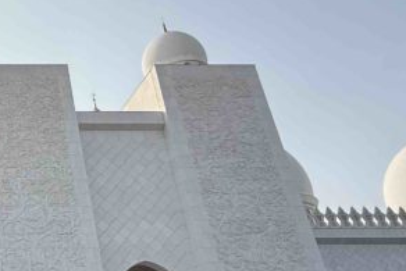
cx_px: -103
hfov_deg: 31.4
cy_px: 149
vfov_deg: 26.5
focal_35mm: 51
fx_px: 575
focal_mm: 2.22
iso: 80
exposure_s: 1/2717
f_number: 2.2
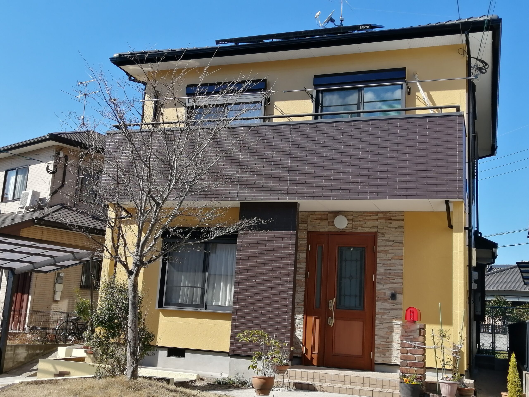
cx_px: 264
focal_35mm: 39
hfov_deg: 47.9
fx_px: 596
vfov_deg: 36.8
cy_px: 198
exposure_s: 1/1209
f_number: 1.8
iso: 50
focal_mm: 3.62
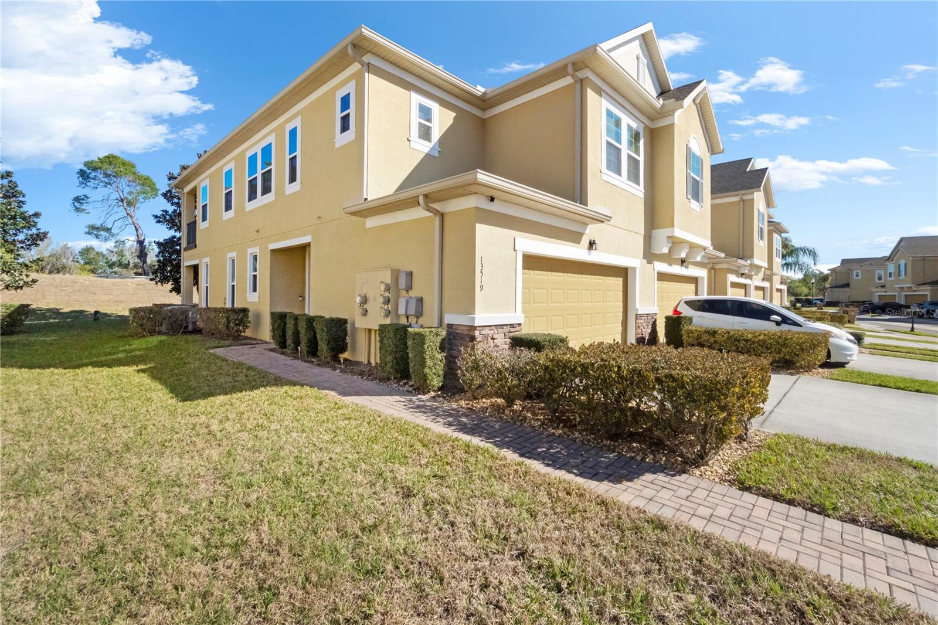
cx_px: 469
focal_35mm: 15
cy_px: 312
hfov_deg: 100.4
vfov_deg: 77.3
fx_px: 391
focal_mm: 10
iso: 3200
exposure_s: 1/4000
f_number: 9
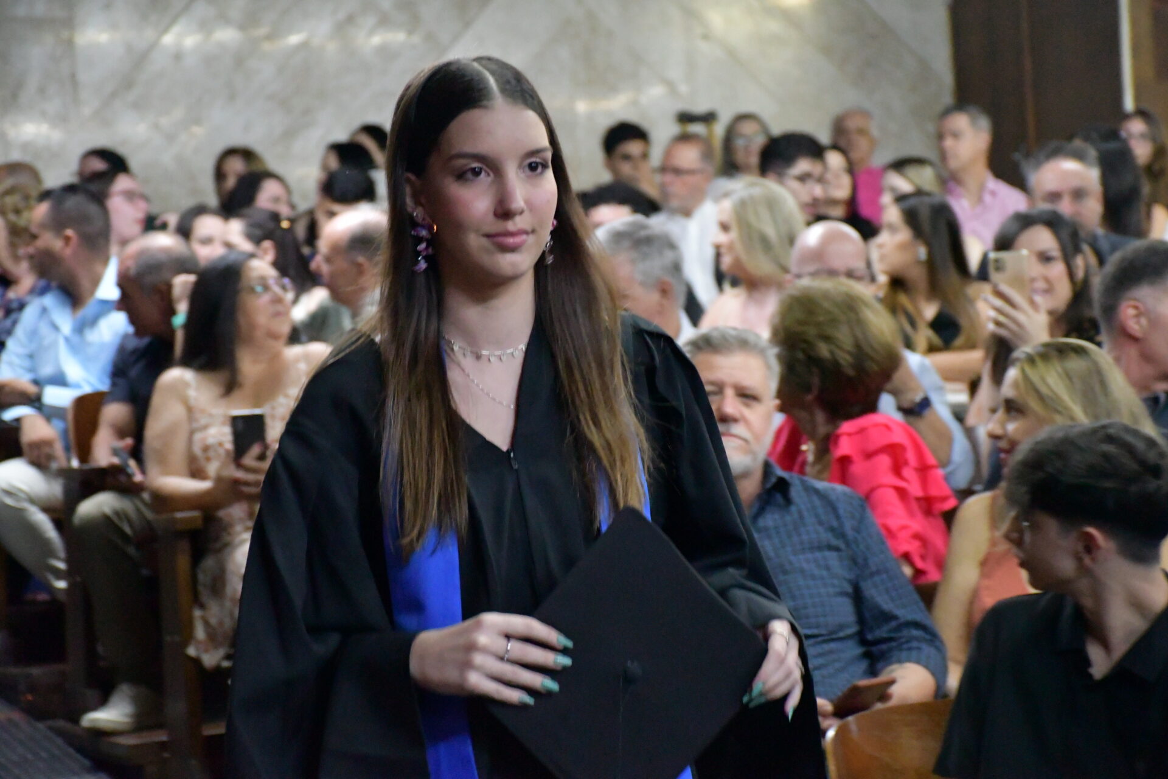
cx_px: 584
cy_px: 390
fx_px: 3633
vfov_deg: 12.2
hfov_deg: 18.3
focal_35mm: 112
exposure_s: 1/60
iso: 12800
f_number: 5
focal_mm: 75
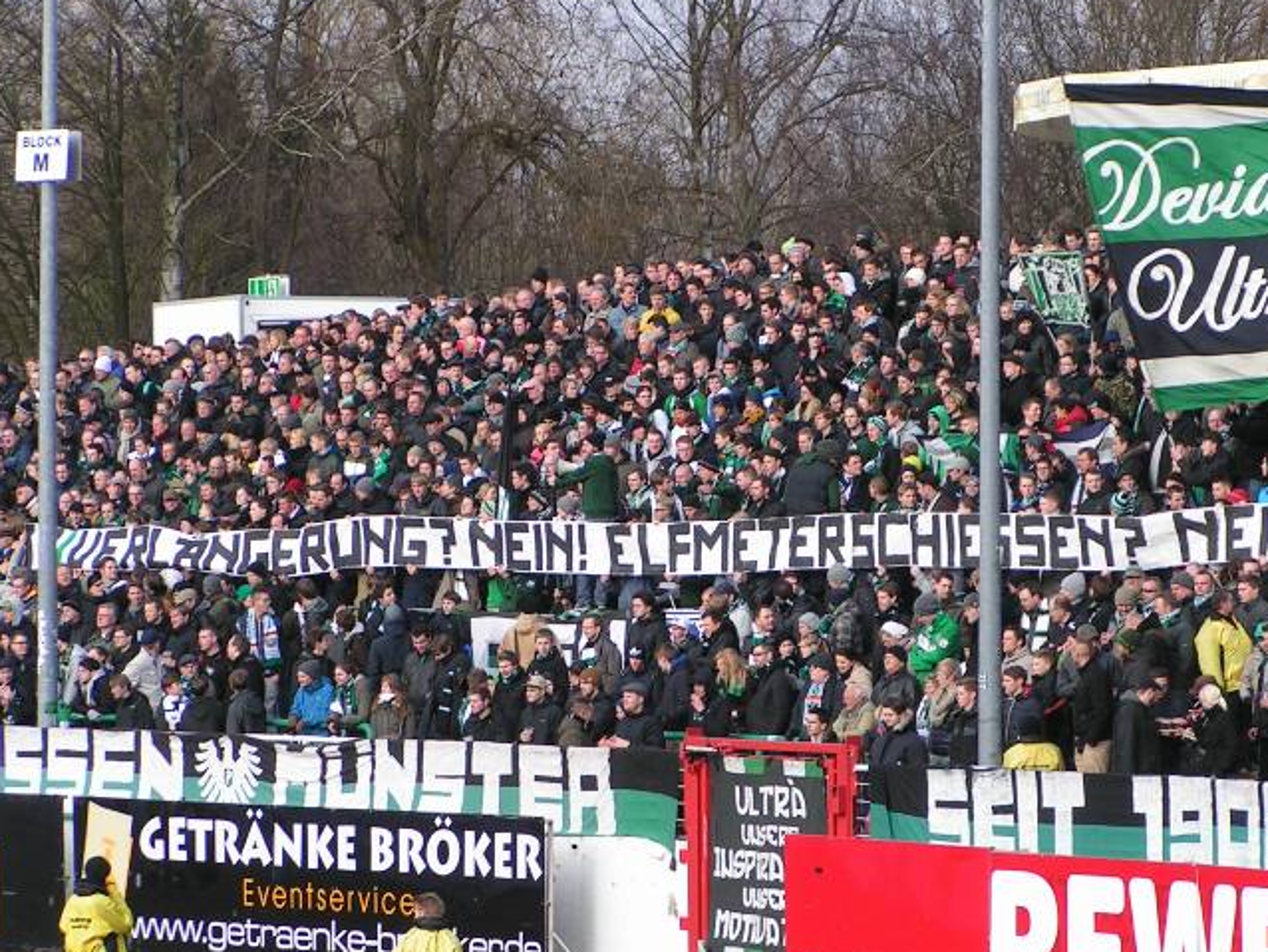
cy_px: 413
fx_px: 6889
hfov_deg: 10.5
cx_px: 725
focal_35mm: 188
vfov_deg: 7.9
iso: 50
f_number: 5
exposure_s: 1/200
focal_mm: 22.9
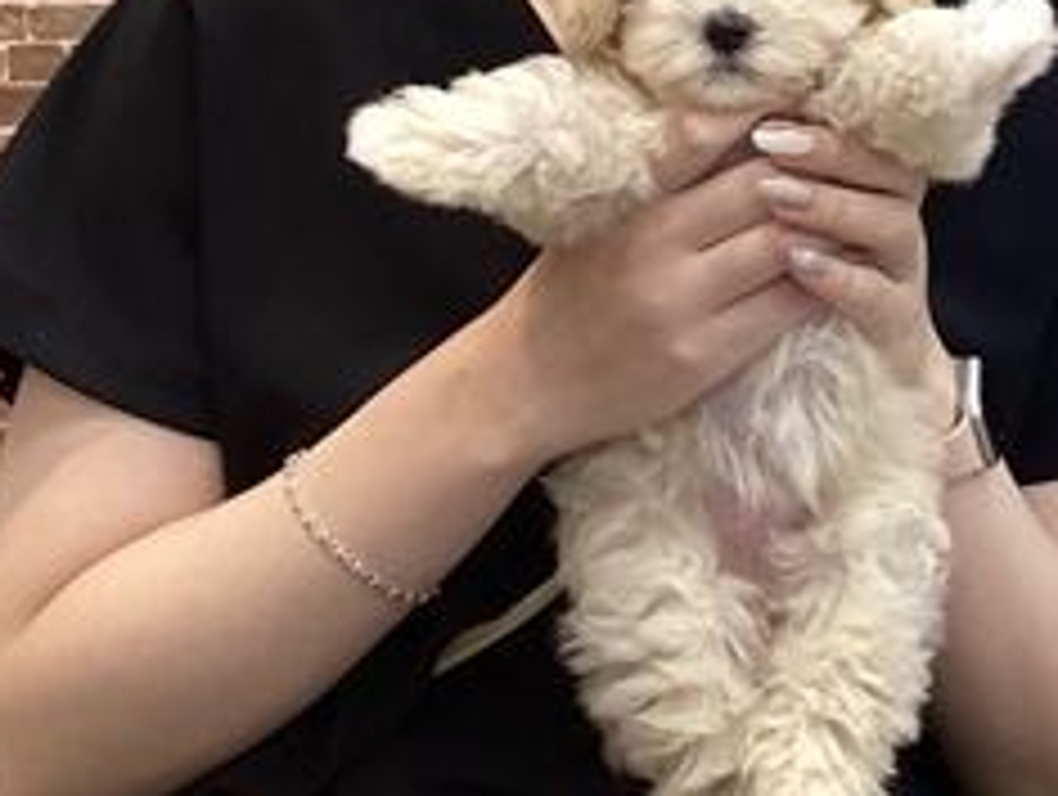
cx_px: 1112
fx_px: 2418
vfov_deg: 18.4
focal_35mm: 79
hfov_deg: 23.4
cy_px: 85
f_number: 2.4
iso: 125
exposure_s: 1/60
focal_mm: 3.3
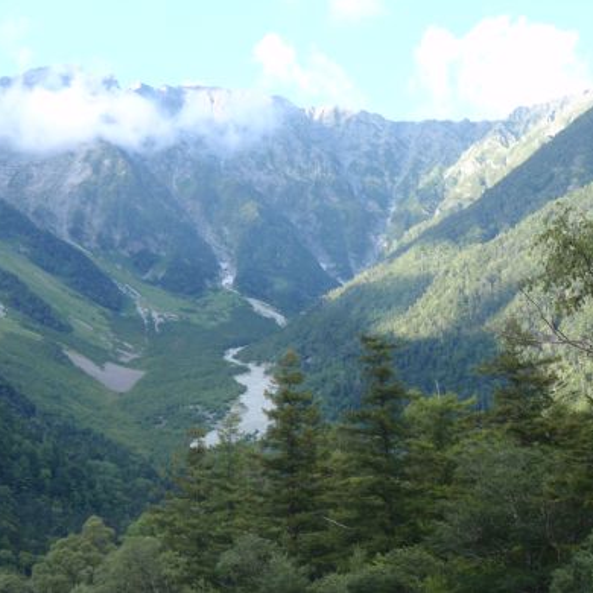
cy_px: 281
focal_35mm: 71
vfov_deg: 24.3
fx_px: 1376
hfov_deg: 24.3
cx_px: 243
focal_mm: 10.34
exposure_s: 1/50
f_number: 4.5
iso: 64
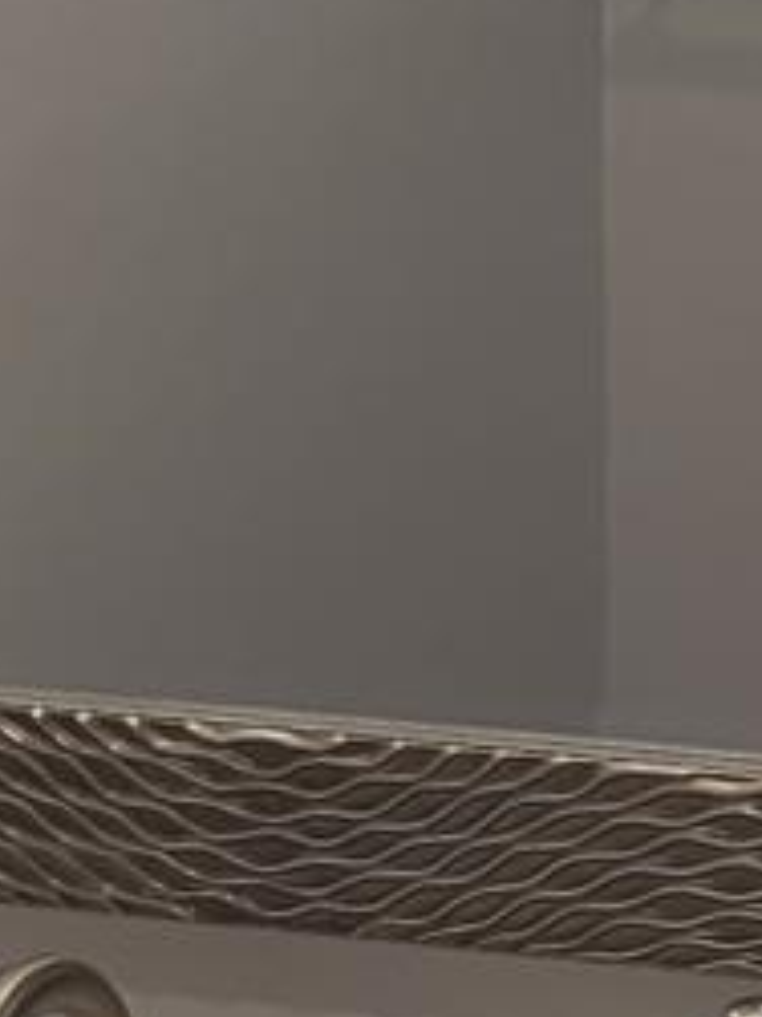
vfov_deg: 9.6
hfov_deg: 7.1
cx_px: 803
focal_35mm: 207
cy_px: 458
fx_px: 6081
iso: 64
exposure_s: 1/60
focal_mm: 4.3
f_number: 2.4
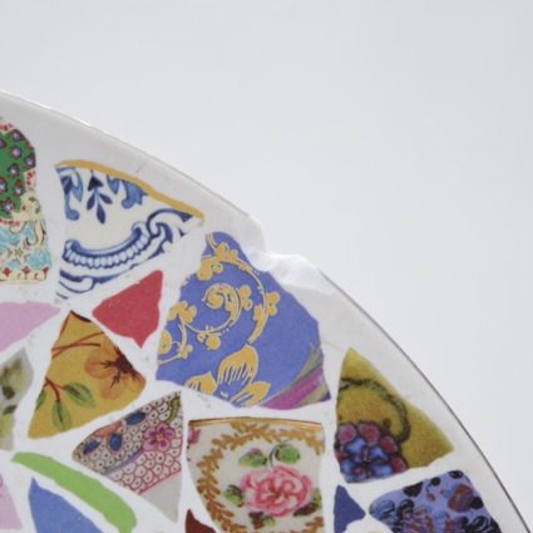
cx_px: 261
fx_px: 1840
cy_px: 266
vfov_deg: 16.5
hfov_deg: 16.5
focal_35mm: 106
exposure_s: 1/125
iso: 800
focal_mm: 55
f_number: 5.6
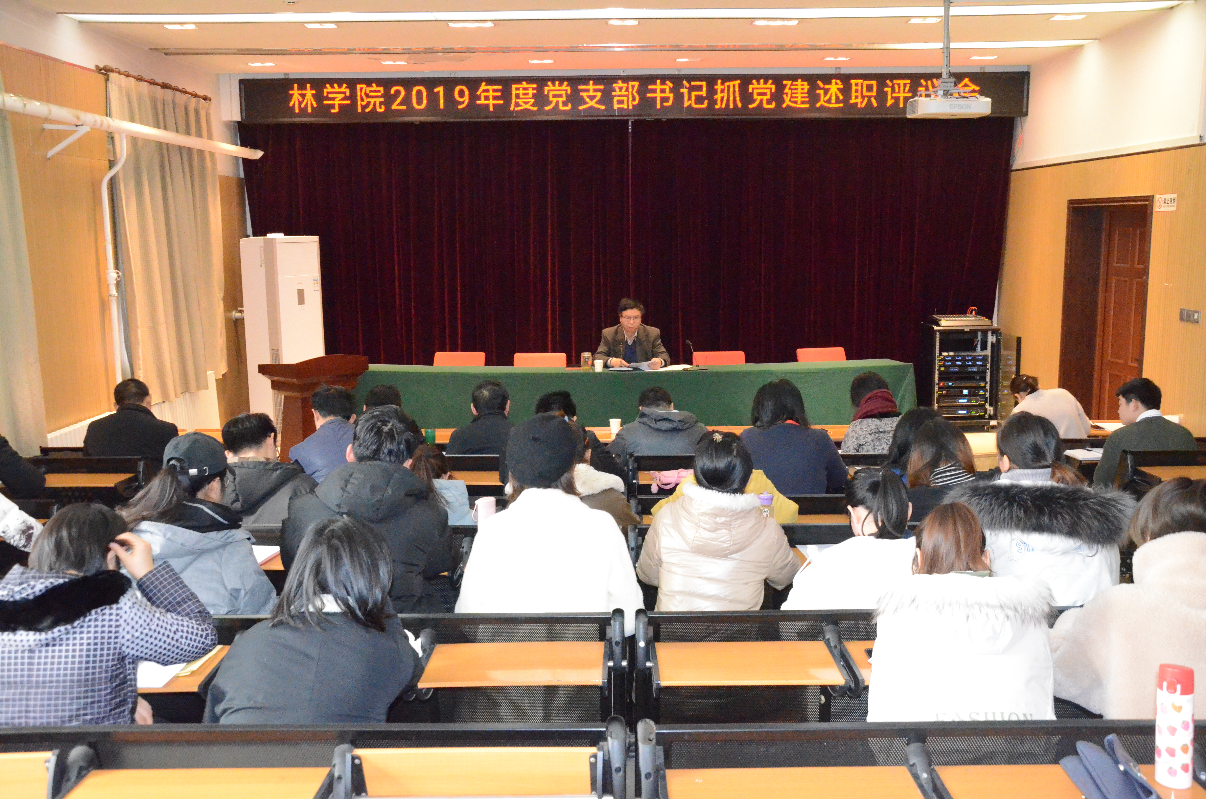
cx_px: 603
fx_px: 1204
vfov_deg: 36.7
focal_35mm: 36
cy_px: 400
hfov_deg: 53.2
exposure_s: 1/80
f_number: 9
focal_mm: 24
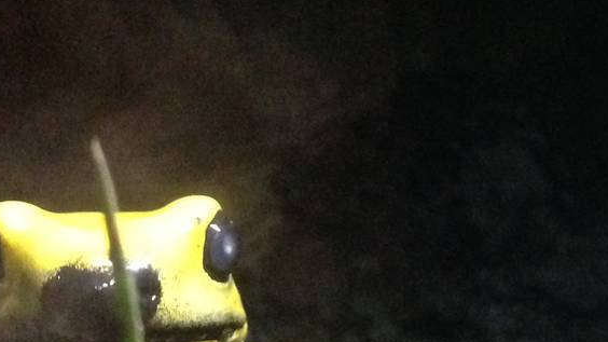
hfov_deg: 20.5
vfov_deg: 11.9
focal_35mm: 102
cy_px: 225
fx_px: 1644
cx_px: 561
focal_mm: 4.12
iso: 800
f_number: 2.4
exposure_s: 1/17
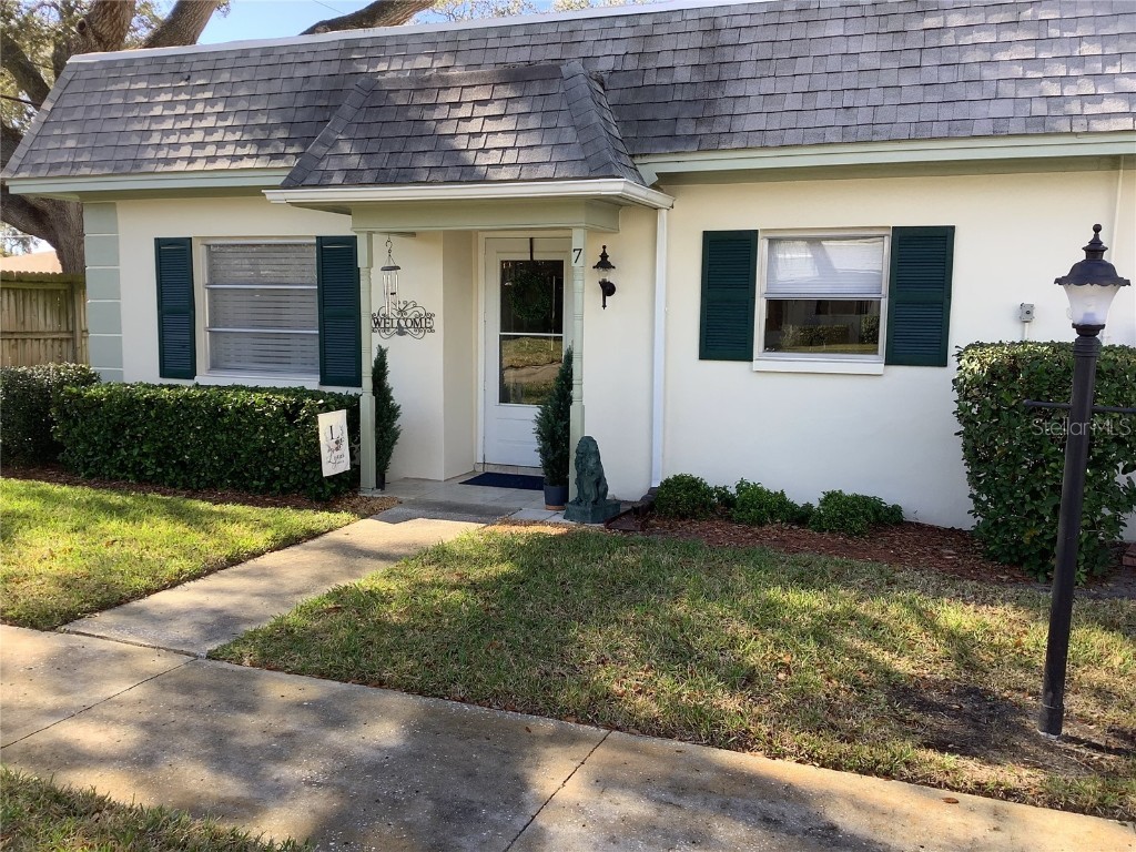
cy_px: 426
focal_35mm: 31
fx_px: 1017
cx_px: 568
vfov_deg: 45.4
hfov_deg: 58.4
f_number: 2.4
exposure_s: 1/165
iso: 25
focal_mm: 3.3
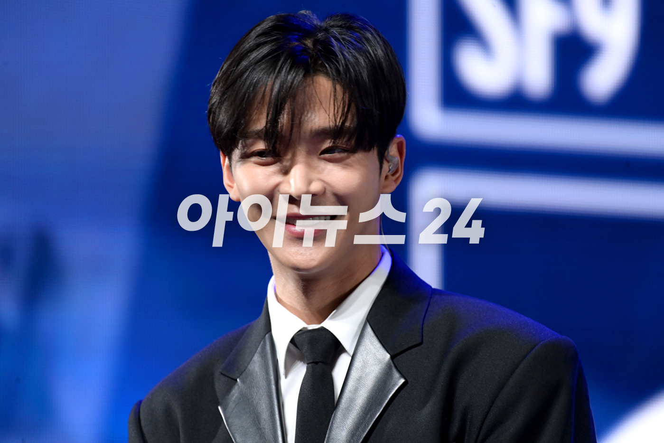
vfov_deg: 2.8
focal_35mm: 500
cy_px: 222
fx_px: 9223
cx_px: 332
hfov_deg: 4.1
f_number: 5.6
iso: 3200
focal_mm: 500
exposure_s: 1/250
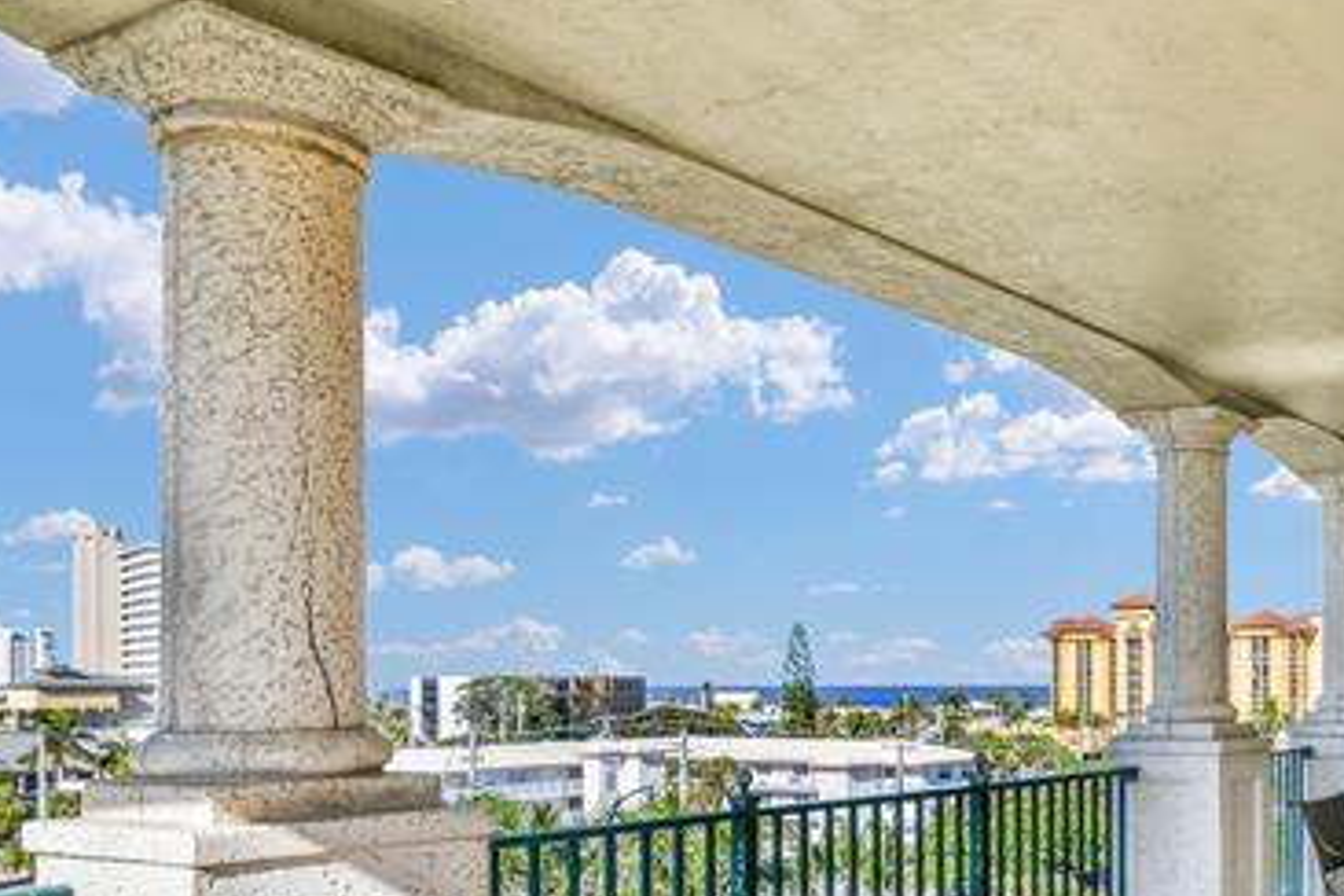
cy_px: 722
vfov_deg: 36.5
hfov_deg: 47.6
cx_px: 1263
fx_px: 1307
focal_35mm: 35
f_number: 8
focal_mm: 16
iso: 200
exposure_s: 1/1000
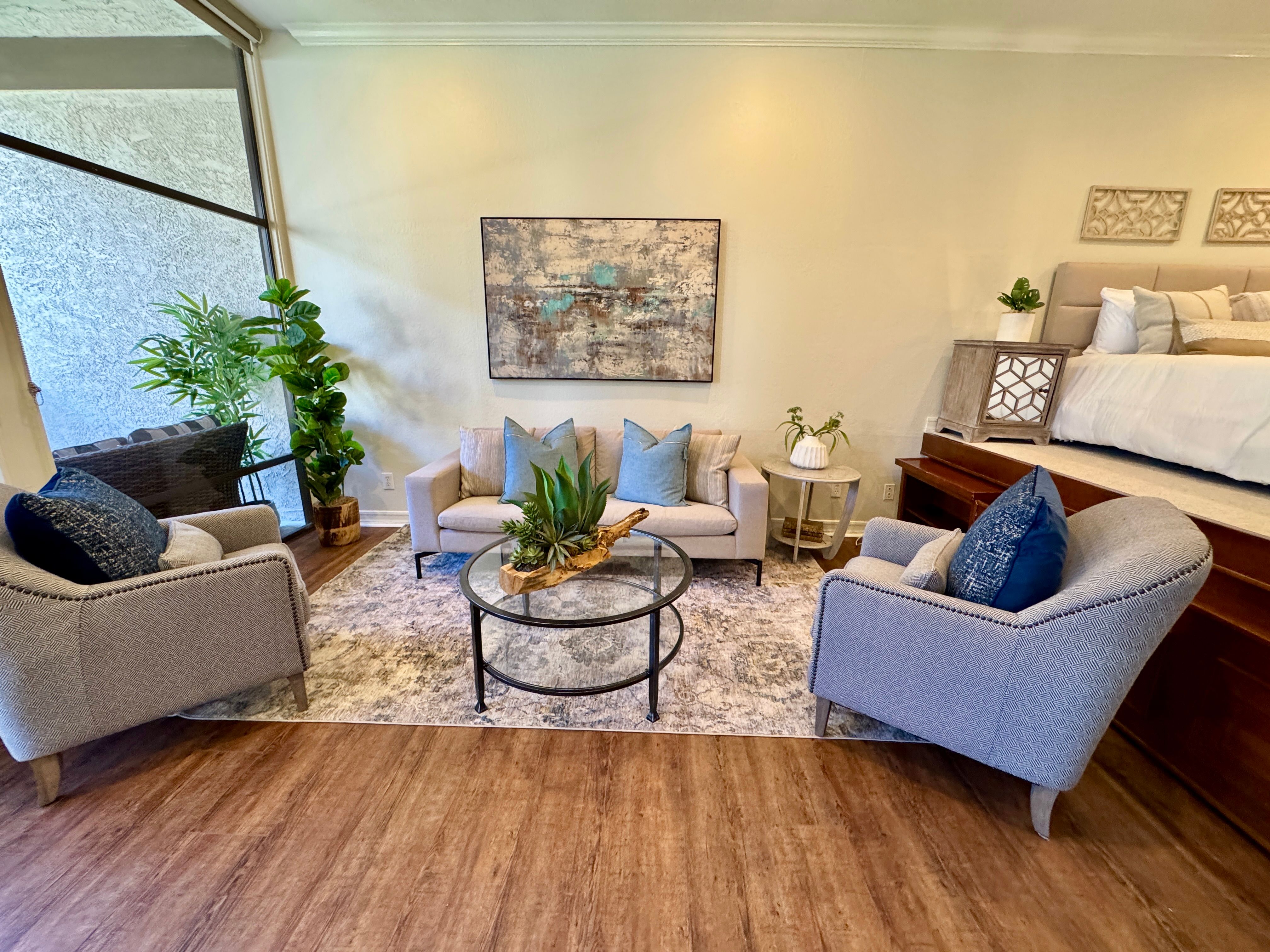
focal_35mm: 14
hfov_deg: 102.1
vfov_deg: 85.7
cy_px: 476
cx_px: 635
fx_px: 514
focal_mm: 2.22
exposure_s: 1/120
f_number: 2.2
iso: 320
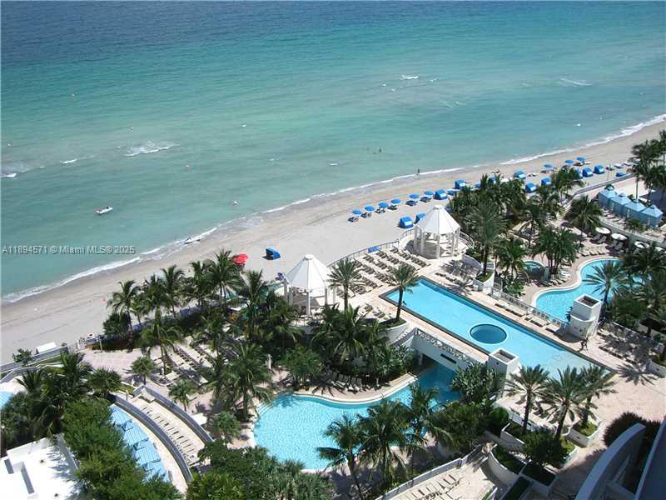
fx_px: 731
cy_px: 250
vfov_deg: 37.7
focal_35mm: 38
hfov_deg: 49.0
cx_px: 333
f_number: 4.3
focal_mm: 6.2
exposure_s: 1/800
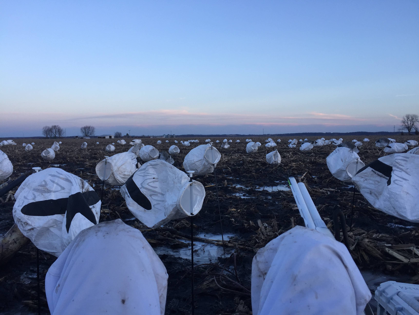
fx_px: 351
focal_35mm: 29
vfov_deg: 48.2
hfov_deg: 61.7
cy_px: 158
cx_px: 210
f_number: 2.2
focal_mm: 4.15
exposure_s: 1/120
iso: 40
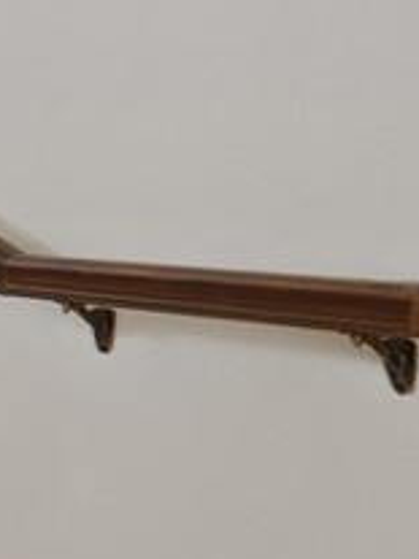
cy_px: 50
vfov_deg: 24.9
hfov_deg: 12.2
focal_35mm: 76
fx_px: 1228
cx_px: -749
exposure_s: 1/15
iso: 400
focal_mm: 16
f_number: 4
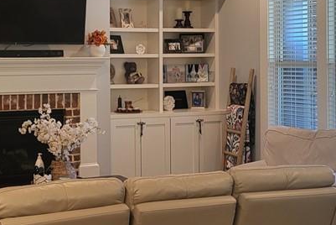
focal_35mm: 69
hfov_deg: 28.9
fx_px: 644
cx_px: 101
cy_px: 68
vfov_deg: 19.7
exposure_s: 1/40
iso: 200
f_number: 1.8
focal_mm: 5.4
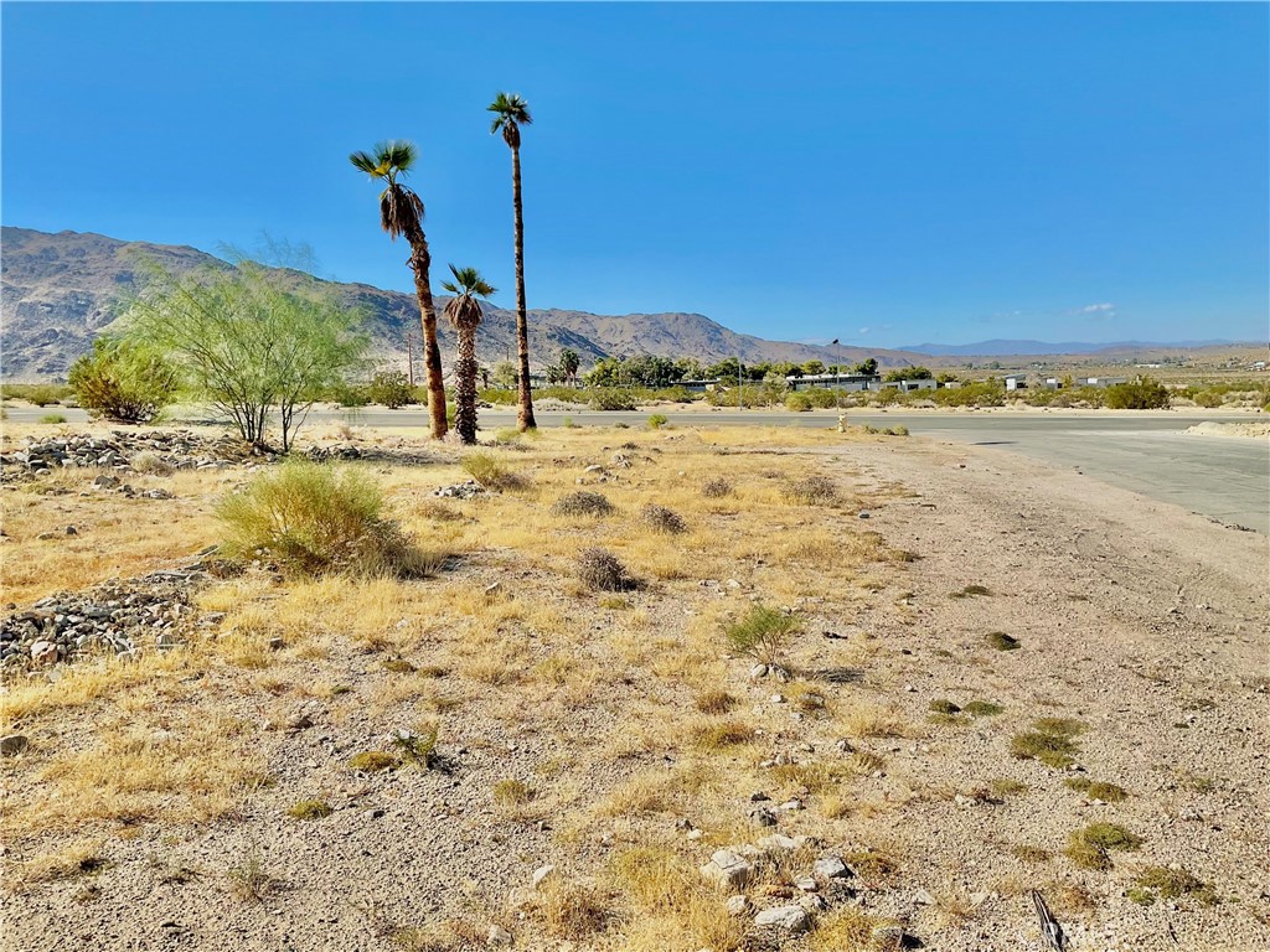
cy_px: 476
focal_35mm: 29
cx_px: 635
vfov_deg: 48.2
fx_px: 1064
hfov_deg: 61.7
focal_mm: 3
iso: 16
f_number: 1.8
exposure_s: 1/3125
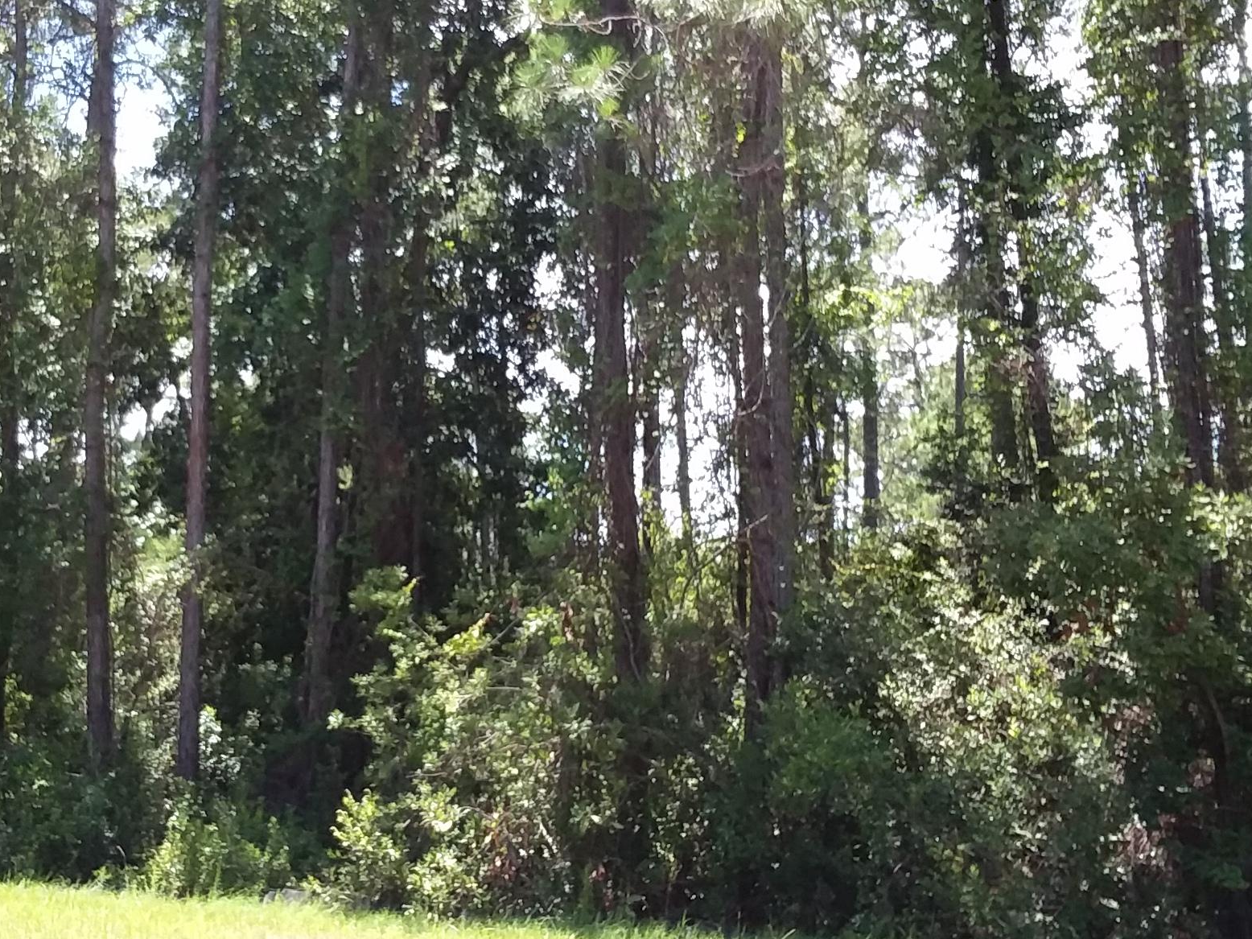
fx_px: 1736
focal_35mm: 48
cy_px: 352
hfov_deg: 39.3
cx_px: 441
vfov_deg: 30.1
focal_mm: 2.47
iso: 40
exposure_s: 1/241
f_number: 1.9
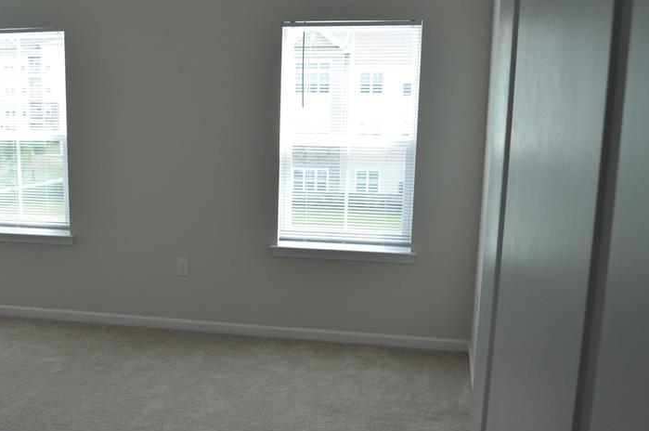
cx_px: 221
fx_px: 756
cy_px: 290
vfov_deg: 31.5
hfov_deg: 45.8
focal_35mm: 42
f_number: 5.6
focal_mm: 18
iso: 400
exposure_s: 1/125
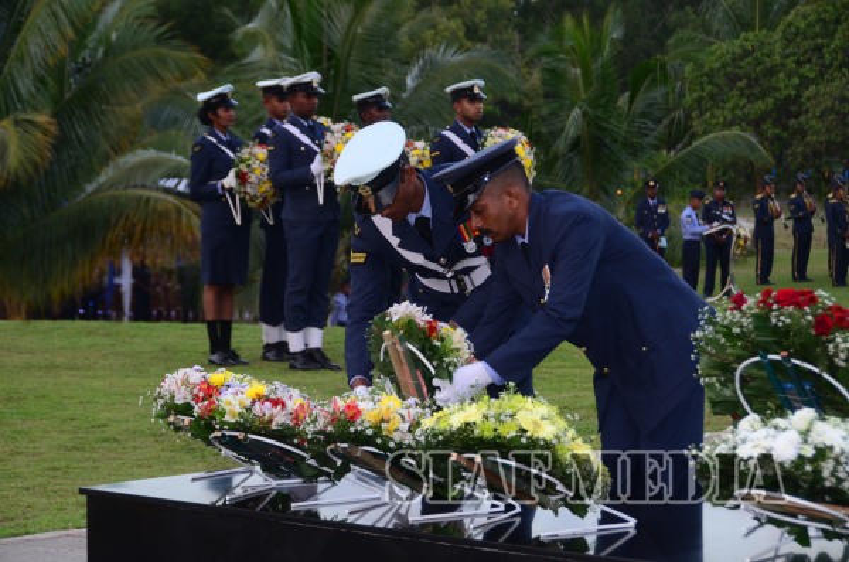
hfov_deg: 18.2
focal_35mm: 112
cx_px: 424
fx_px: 2647
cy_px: 281
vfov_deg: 12.1
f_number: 5.6
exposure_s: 1/60
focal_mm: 75
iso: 400
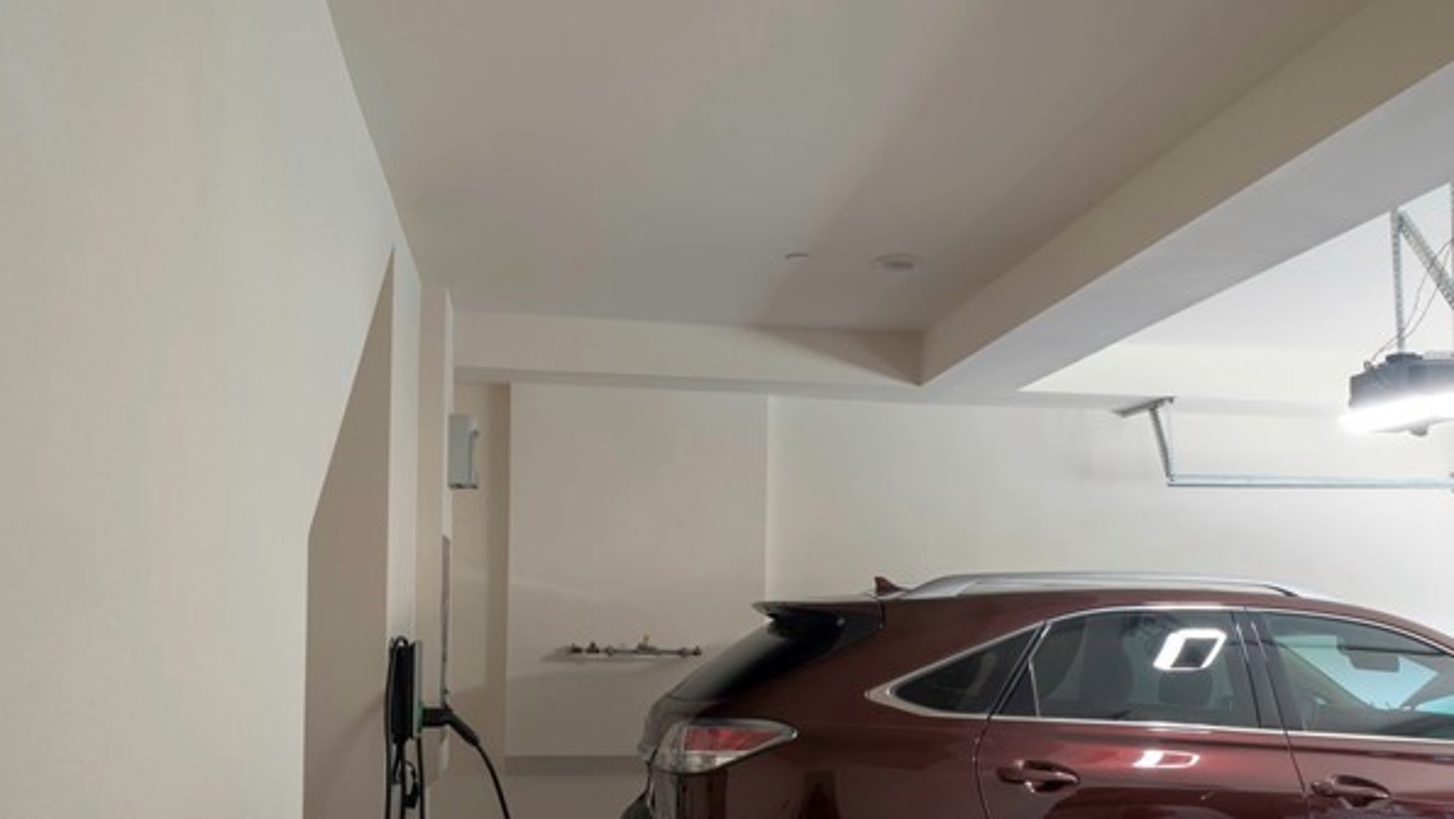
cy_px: 682
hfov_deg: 62.7
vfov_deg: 37.3
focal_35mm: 30
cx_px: 965
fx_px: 1157
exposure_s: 1/1.67
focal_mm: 8
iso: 100
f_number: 8
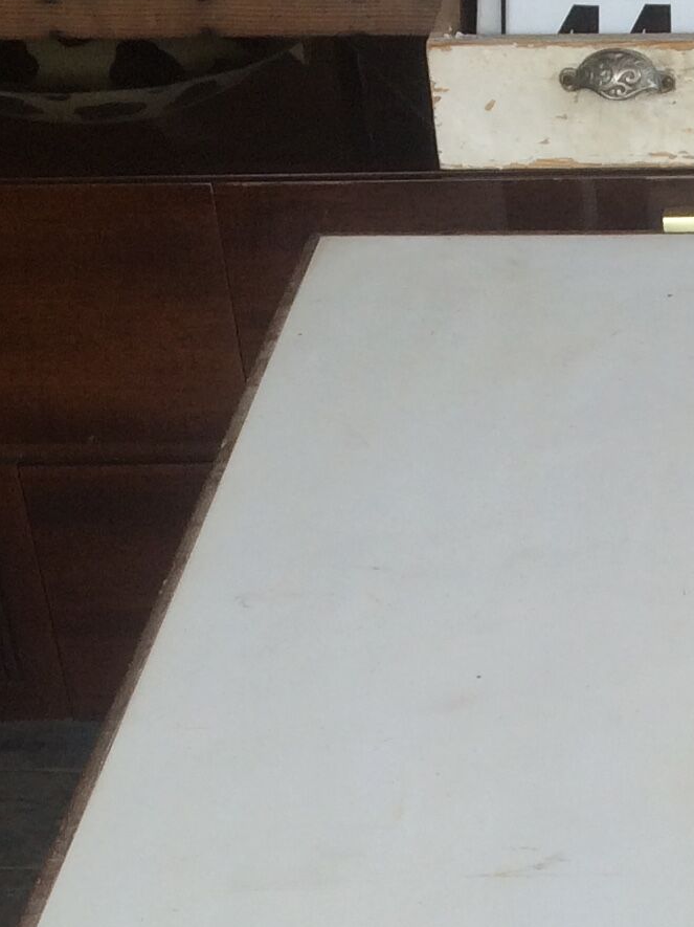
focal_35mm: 107
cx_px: 912
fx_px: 2862
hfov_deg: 13.3
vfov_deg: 17.3
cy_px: 1207
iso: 40
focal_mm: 4.15
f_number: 2.2
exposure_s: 1/100
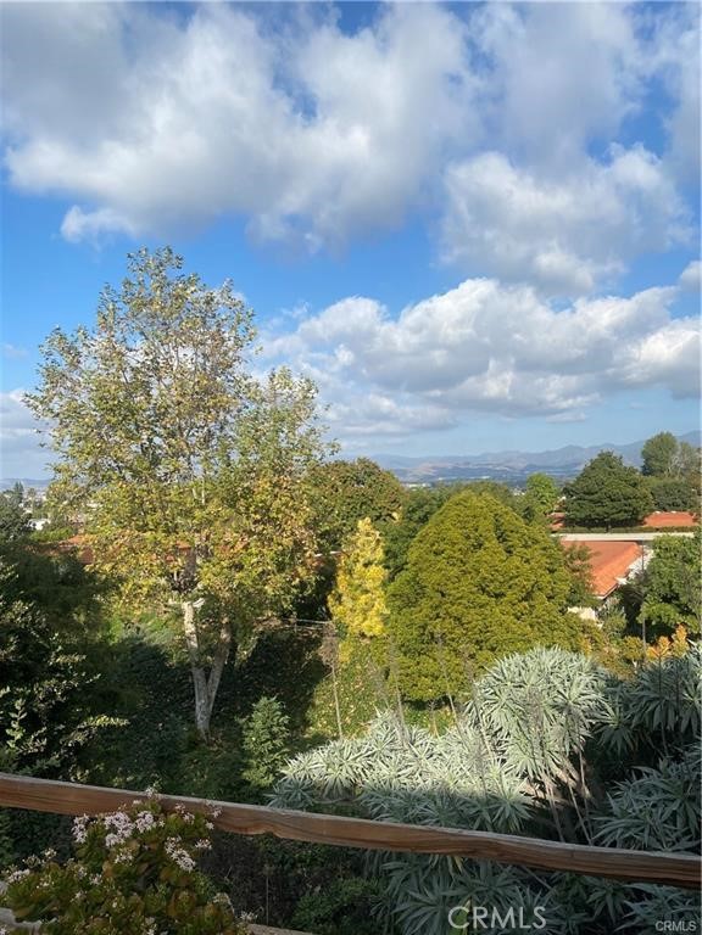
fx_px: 703
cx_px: 351
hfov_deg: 53.1
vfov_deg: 67.3
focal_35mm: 26
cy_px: 468
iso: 32
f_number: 1.8
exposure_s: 1/2967
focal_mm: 4.25
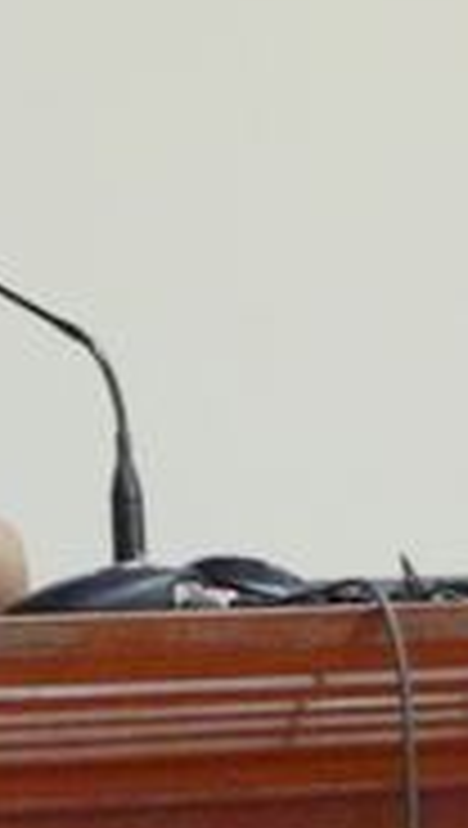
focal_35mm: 348
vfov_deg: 6.2
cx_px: -256
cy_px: 277
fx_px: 7649
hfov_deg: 3.5
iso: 1000
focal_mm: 25.04
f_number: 4.2
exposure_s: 1/5
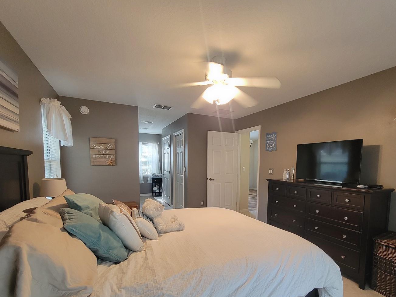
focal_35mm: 16
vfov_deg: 77.1
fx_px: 183
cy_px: 180
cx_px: 219
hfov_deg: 94.2
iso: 250
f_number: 2.2
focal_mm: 2.2
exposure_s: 1/60
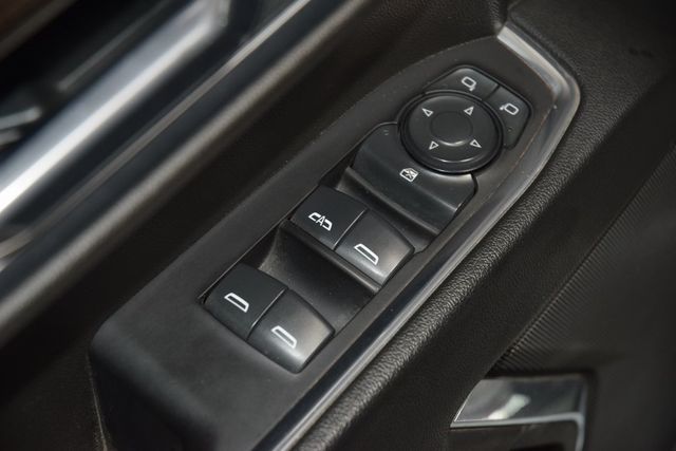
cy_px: 226
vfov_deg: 13.0
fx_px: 1972
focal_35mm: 105
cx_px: 338
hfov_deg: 19.5
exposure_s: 1/60
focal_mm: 70
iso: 1000
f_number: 4.5
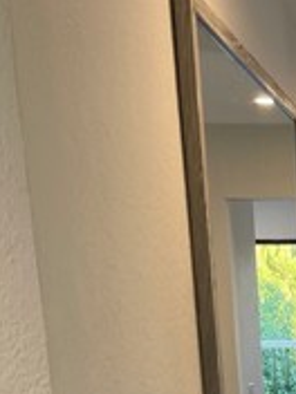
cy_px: 571
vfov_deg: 19.2
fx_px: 1038
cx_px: 498
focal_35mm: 91
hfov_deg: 14.6
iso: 125
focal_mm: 5.1
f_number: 1.6
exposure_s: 1/120
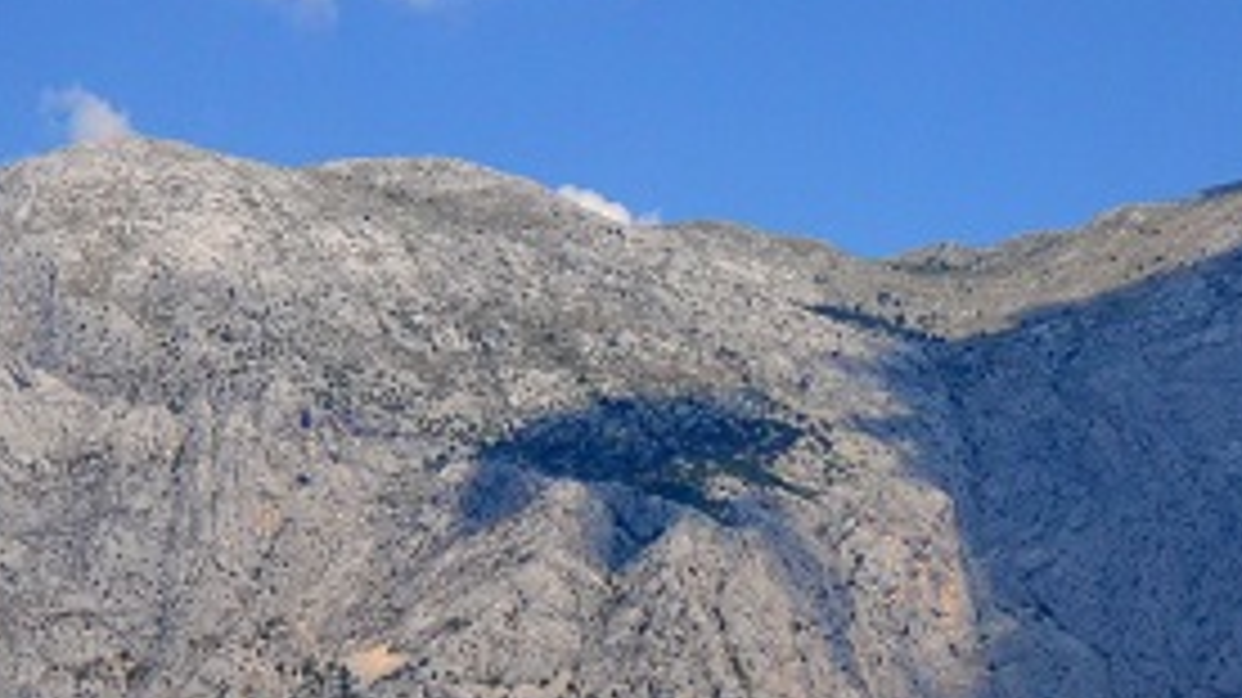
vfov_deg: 8.9
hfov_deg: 15.8
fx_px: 4477
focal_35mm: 136
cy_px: 520
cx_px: 749
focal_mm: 24
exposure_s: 1/8000
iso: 800
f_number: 4
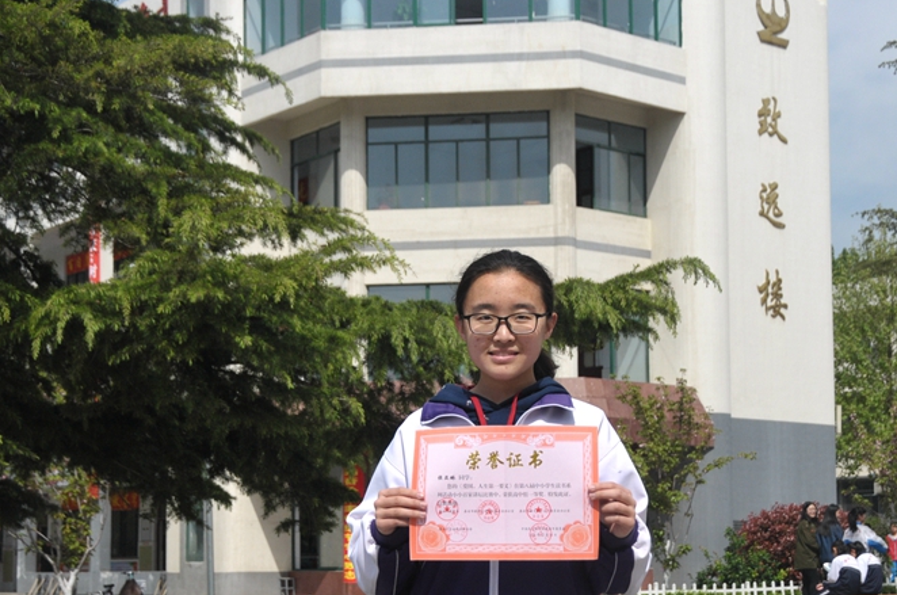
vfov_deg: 20.5
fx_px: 1636
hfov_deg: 30.6
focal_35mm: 66
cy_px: 416
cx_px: 504
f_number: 5.6
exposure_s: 1/3200
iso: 320
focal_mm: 29
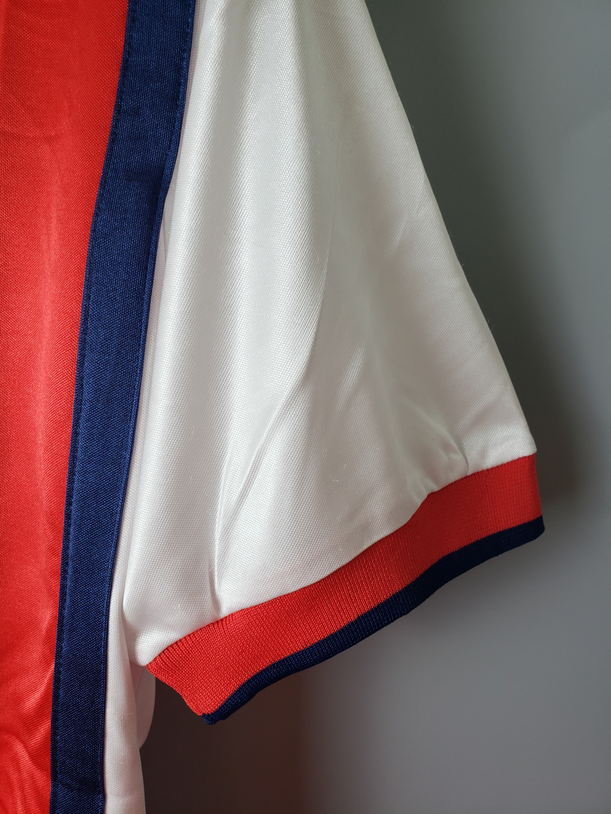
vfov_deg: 67.3
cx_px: 306
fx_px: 612
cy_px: 407
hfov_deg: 53.1
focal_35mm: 26
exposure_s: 1/50
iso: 100
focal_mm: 4.3
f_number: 1.5
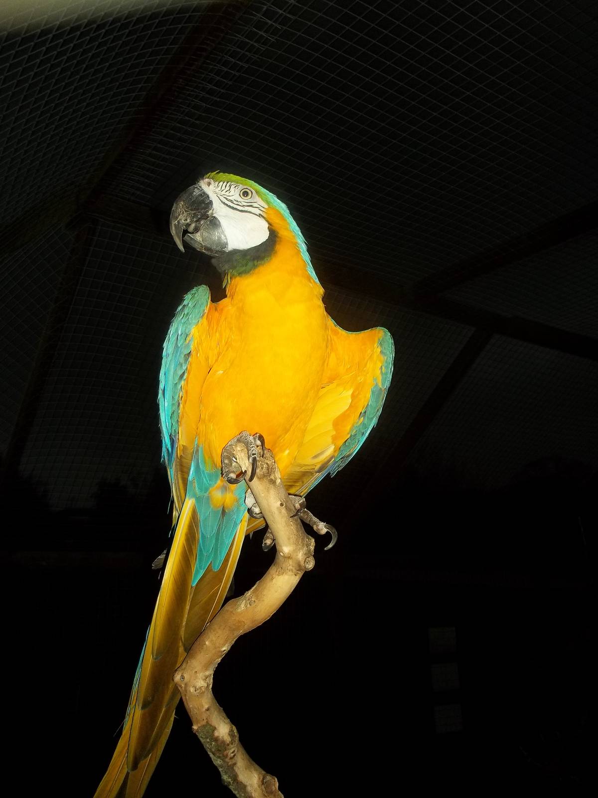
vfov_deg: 55.4
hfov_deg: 42.9
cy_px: 399
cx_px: 299
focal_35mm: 33
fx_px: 760
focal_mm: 5.9
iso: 80
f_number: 3.3
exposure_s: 1/30
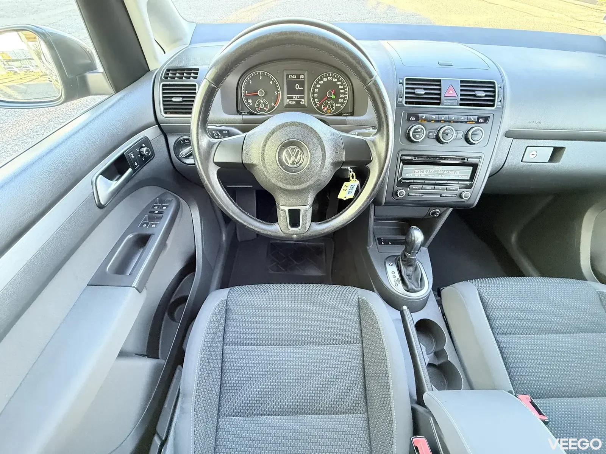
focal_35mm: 14
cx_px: 303
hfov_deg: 102.1
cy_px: 227
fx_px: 245
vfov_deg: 85.7
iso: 500
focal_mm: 2.22
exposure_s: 1/60
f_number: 2.2
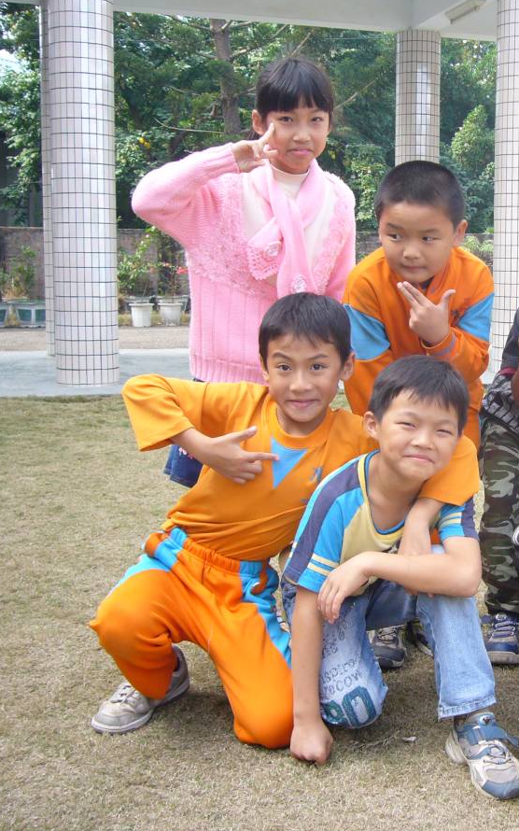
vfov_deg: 40.3
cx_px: 442
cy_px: 417
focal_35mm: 50
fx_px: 1132
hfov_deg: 25.2
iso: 80
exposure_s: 1/200
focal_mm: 5.7
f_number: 3
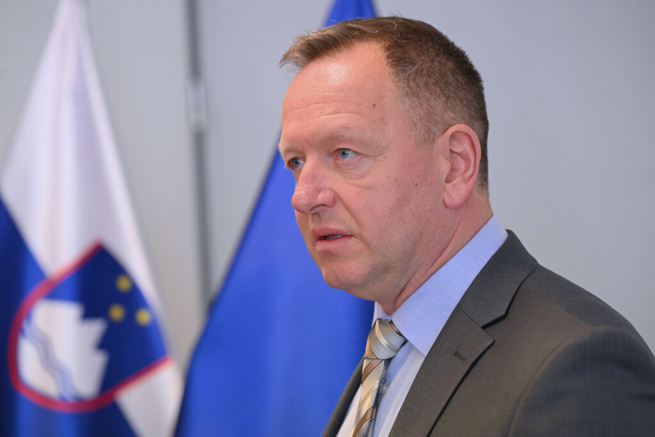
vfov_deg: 8.6
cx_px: 328
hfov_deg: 12.8
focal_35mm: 160
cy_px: 218
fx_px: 2911
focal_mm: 160
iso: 2500
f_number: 4.5
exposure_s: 1/500
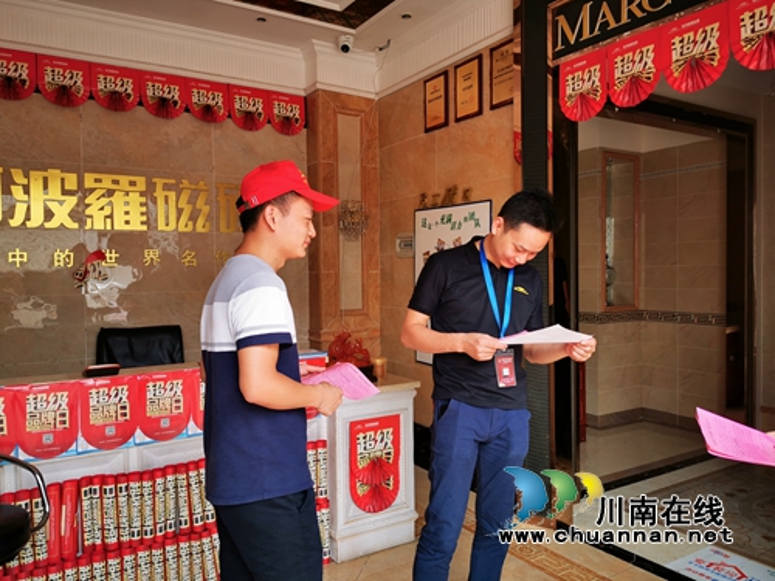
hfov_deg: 65.3
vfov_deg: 51.4
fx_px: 604
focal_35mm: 27
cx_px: 388
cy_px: 290
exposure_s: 1/276
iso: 50
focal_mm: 5.56
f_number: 1.6
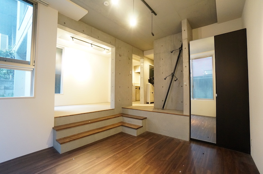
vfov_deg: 77.1
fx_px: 109
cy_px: 87
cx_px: 132
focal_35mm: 15
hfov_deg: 100.5
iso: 3200
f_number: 4
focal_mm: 10
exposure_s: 1/50
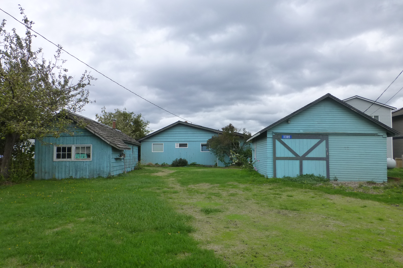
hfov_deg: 71.5
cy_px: 138
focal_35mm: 25
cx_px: 202
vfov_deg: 51.3
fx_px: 280
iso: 160
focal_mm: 4.3
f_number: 4
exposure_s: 1/320
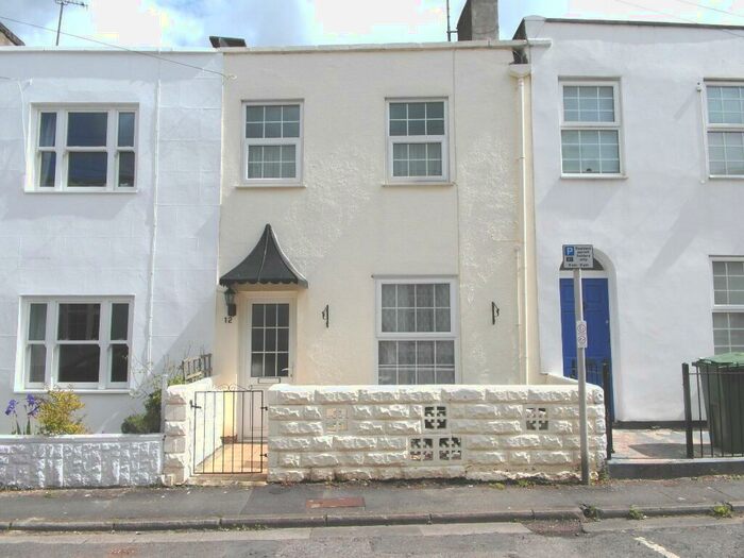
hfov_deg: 73.9
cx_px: 372
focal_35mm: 23
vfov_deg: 58.9
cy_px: 279
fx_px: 494
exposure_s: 1/1000
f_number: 5
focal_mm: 4.1
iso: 100
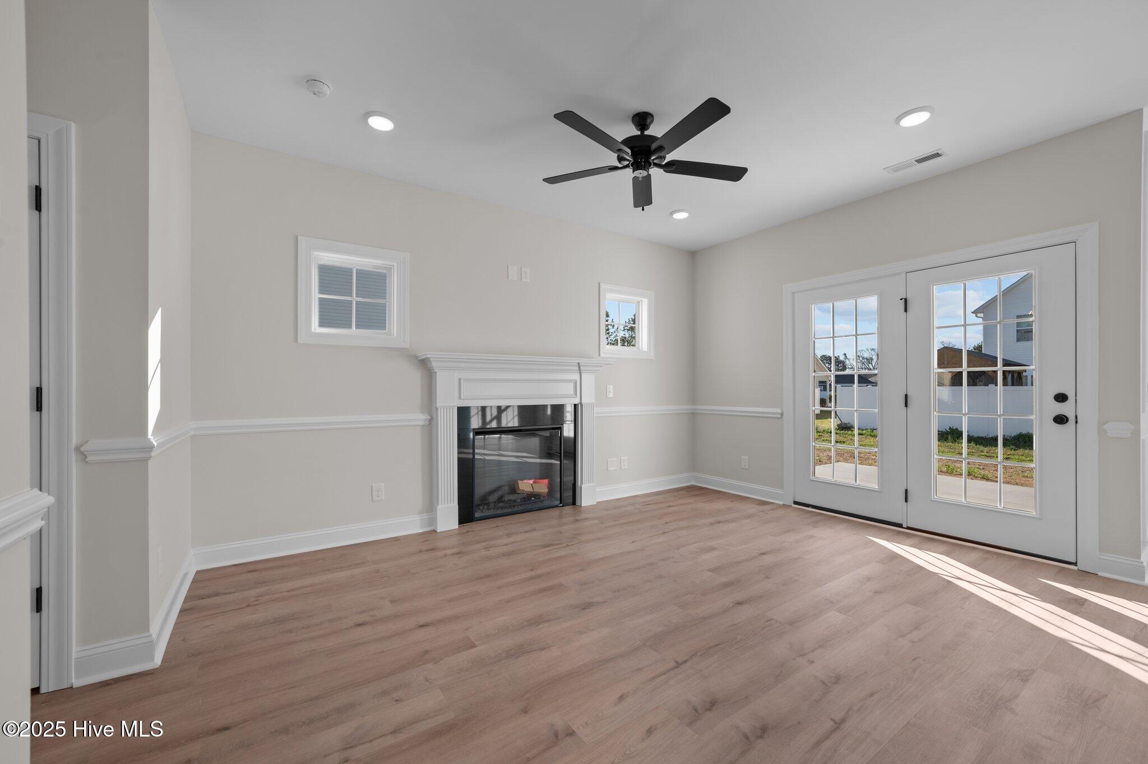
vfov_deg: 81.1
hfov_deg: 104.3
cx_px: 574
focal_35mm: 14
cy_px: 382
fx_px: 446
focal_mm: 14
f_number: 8
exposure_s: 1/50
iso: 250
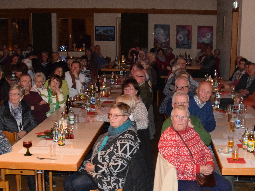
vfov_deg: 24.8
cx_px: 155
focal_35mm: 59
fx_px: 435
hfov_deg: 32.6
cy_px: 103
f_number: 3.5
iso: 3200
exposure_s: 1/60
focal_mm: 20
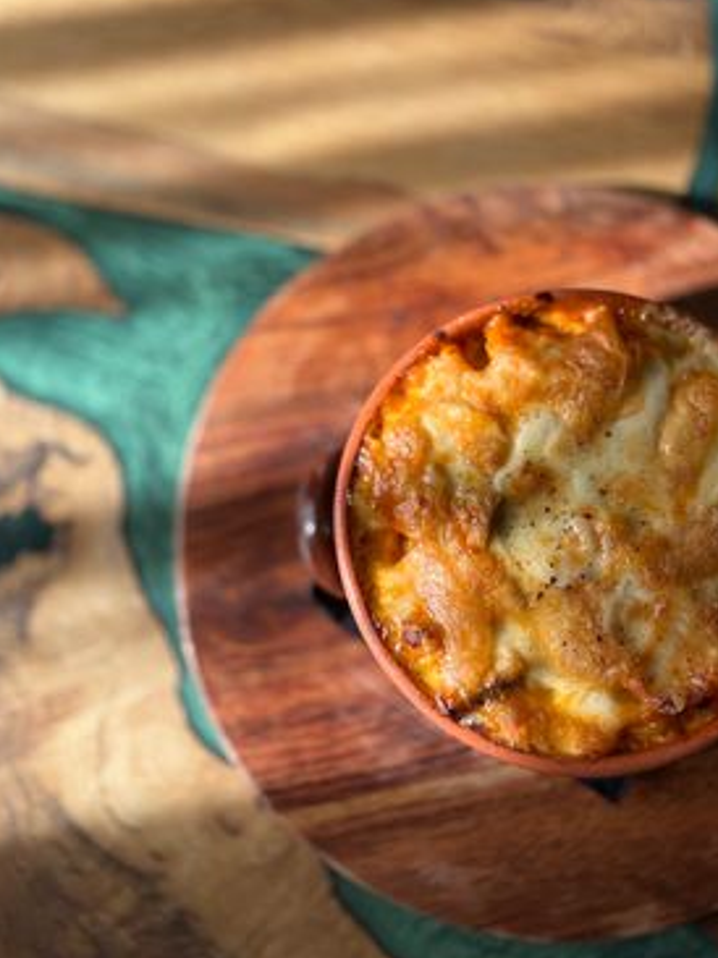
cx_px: 309
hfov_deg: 26.0
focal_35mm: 56
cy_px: 436
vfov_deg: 34.3
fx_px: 1551
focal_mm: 6.76
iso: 64
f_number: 1.78
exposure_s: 1/402
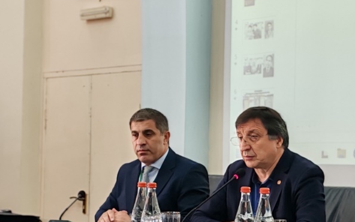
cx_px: 286
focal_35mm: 99
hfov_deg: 20.7
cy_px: 174
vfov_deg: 13.2
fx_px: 958
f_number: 2.4
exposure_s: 1/100
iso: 500
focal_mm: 6.12
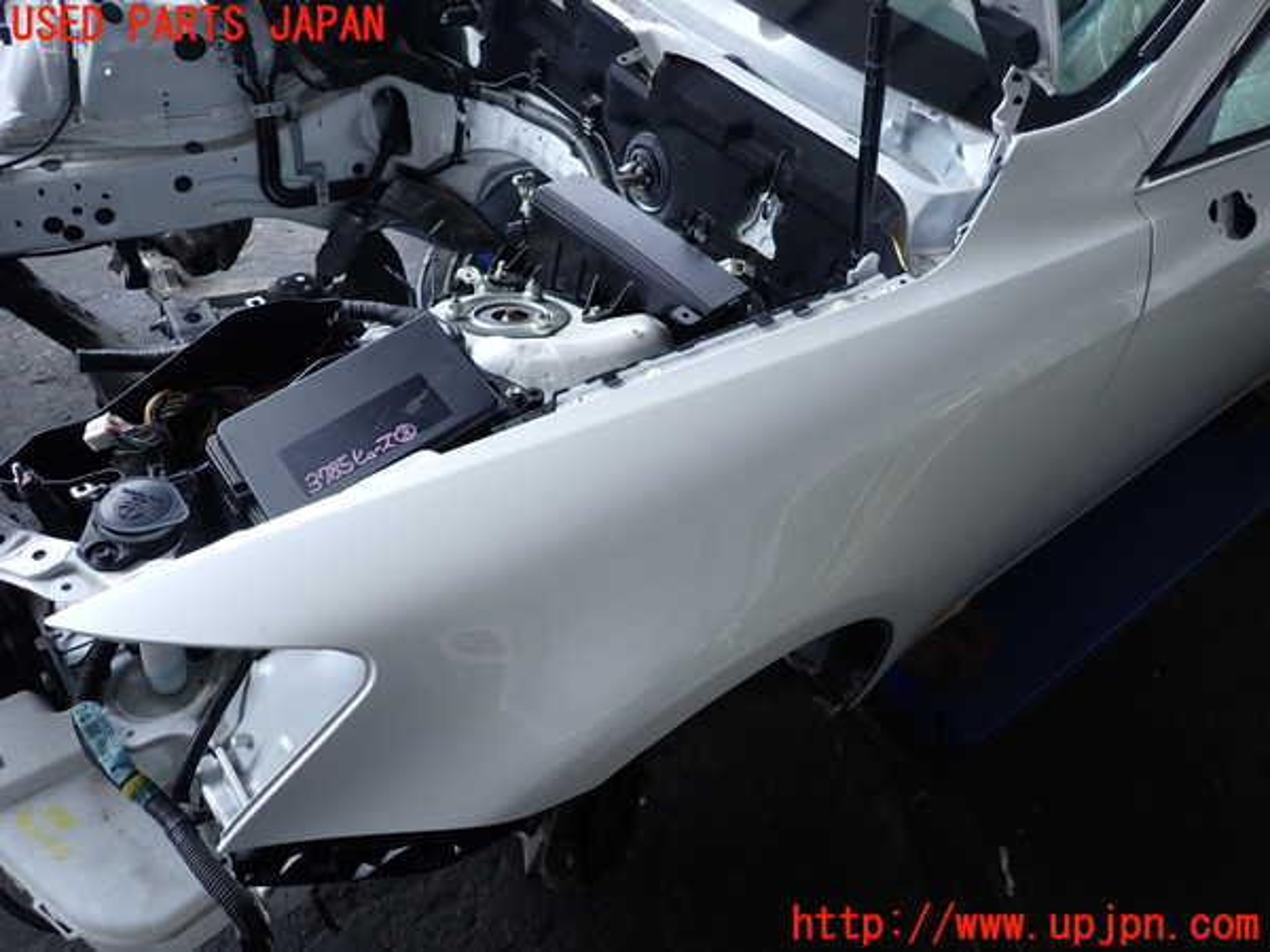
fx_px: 917
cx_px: 635
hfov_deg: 69.4
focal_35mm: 25
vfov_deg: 54.9
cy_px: 476
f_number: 2
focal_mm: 4.5
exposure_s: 1/250
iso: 100
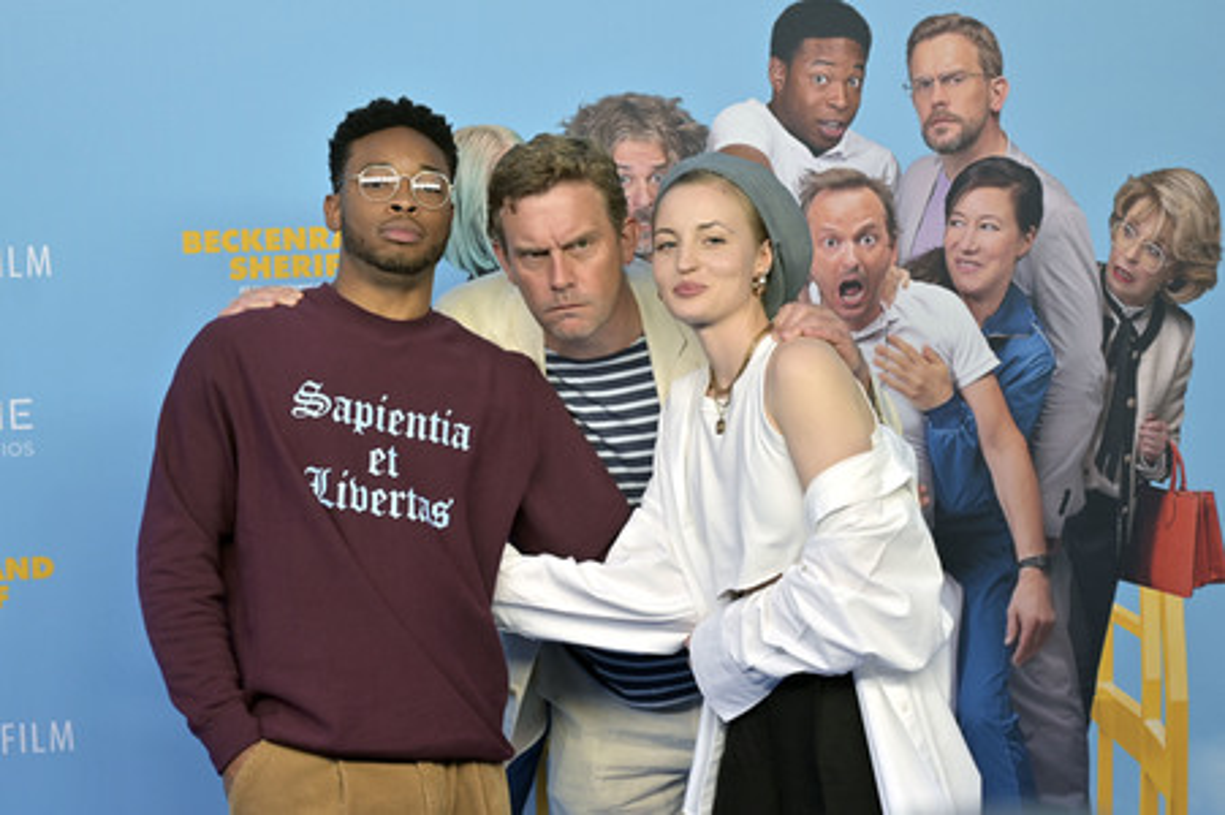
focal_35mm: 70
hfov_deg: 28.9
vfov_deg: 19.4
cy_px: 408
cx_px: 612
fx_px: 2380
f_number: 4
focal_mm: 70
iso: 160
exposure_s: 1/200
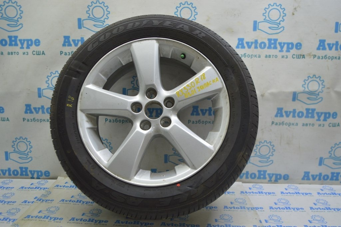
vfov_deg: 38.3
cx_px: 170
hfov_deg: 55.1
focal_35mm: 34
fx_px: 327
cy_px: 114
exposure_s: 1/50
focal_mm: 23
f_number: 3.8
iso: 400
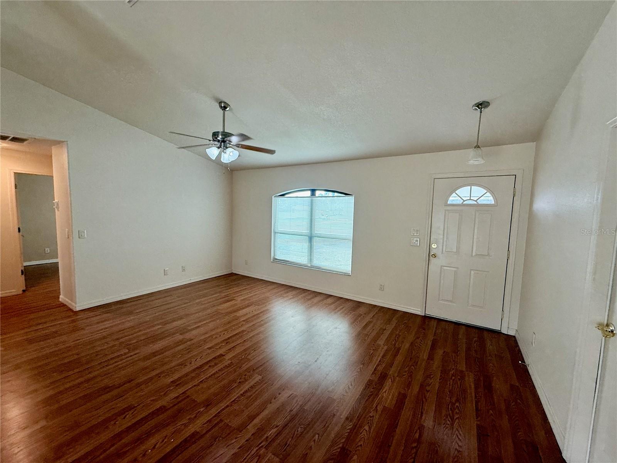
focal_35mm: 14
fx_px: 250
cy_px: 232
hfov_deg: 102.1
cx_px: 308
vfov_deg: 85.7
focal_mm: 2.22
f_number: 2.2
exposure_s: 1/120
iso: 125
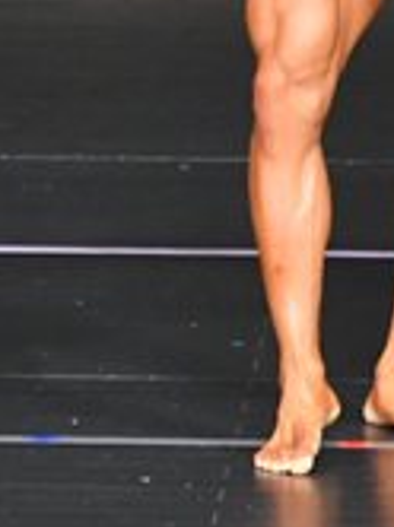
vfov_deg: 1.5
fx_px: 20510
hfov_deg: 1.1
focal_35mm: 1348
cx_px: -119
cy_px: -149
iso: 5000
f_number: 5.6
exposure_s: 1/400
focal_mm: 200
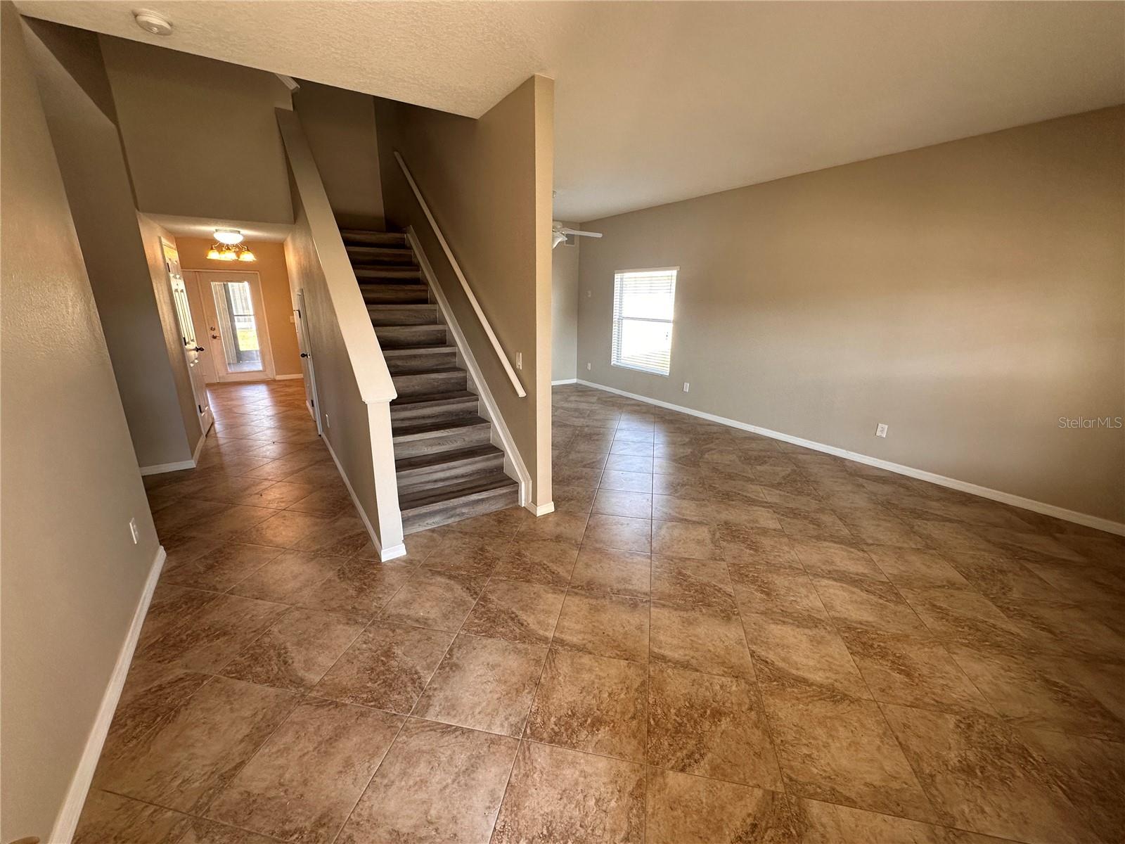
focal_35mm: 14
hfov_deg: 102.1
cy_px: 422
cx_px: 562
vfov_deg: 85.7
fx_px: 455
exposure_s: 1/120
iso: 125
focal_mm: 2.22
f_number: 2.2
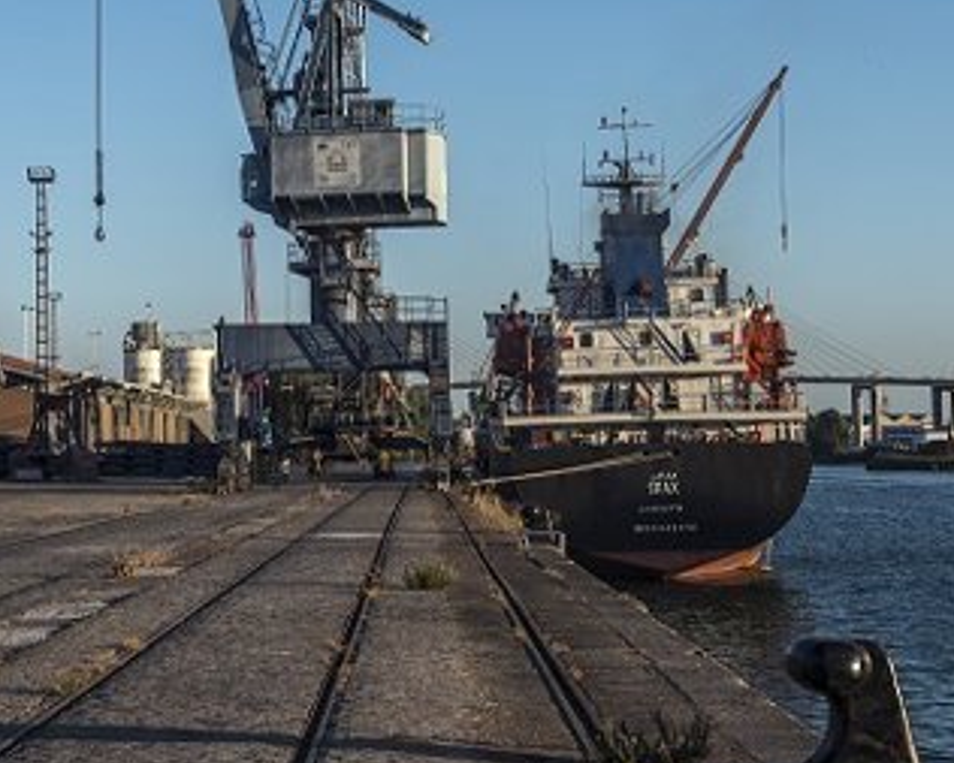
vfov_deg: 17.8
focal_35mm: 86
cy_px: 234
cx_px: 263
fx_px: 2429
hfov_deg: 22.1
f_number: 6.3
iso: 160
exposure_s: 1/640
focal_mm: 42
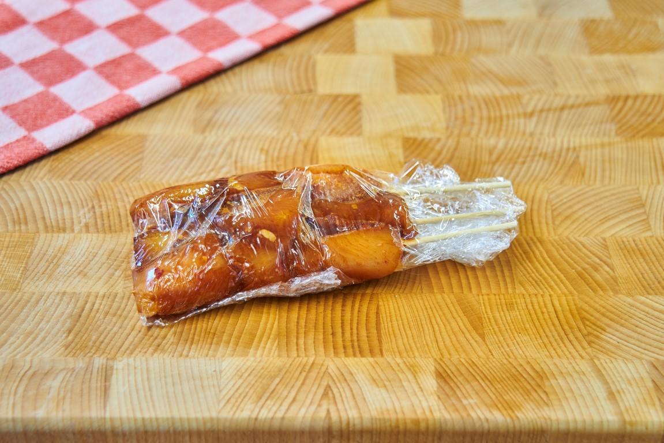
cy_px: 222
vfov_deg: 21.9
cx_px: 332
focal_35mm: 62
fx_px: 1144
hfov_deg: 32.4
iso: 200
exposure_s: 1/10
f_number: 5
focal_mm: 62
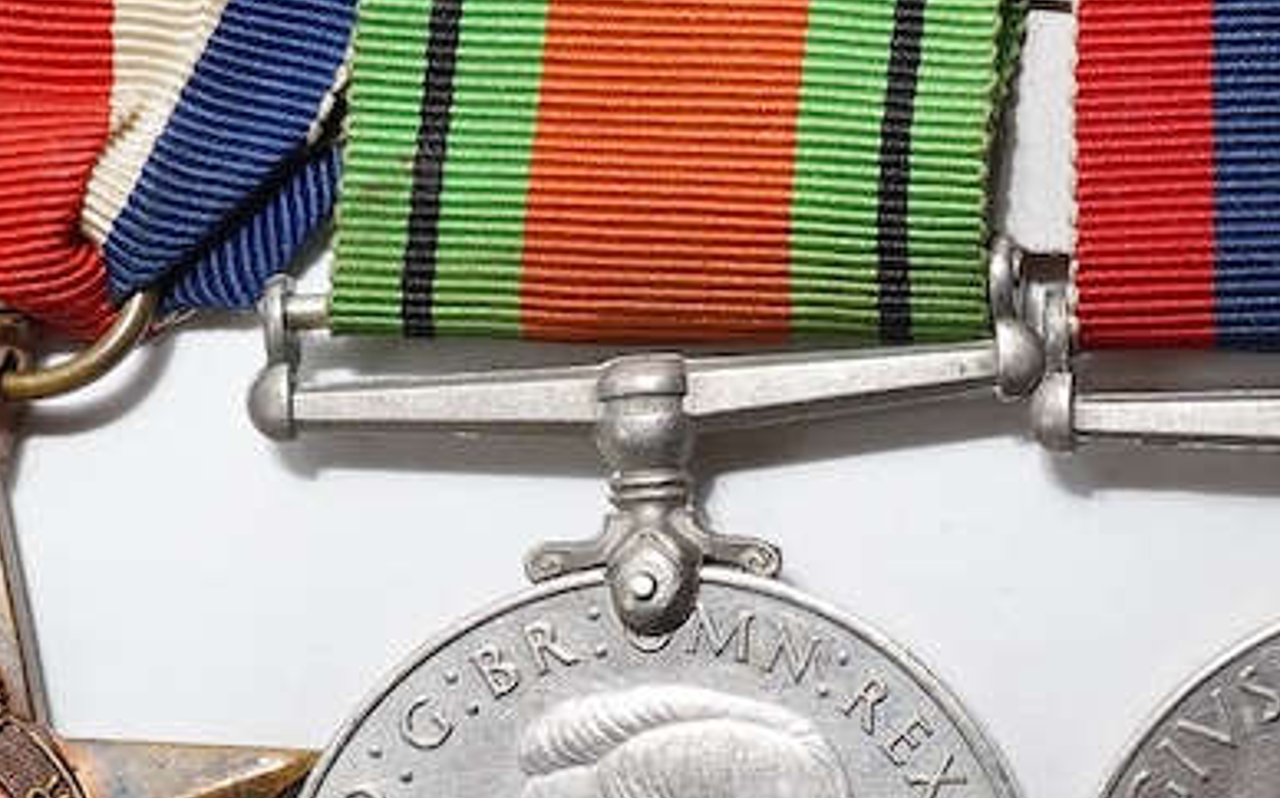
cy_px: 742
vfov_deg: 9.8
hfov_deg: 14.9
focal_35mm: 133
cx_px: 1714
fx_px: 4637
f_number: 18
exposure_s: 1/100
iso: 100
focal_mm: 30
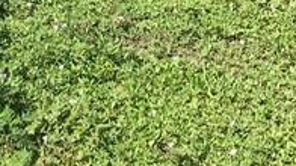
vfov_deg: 6.5
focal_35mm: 165
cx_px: 186
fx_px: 1294
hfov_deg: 13.0
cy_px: -397
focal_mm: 4.15
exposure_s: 1/1012
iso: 25
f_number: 2.2
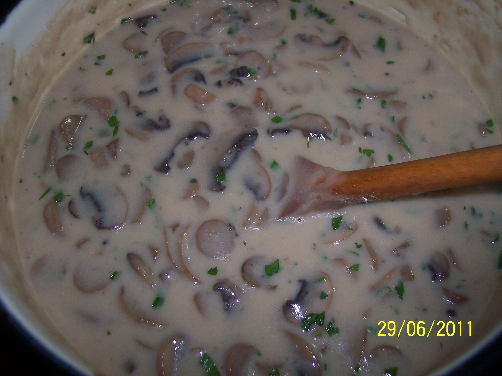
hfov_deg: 47.9
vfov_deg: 36.8
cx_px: 251
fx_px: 566
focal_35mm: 39
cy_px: 188
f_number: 2.8
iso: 100
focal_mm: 8
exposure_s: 1/60
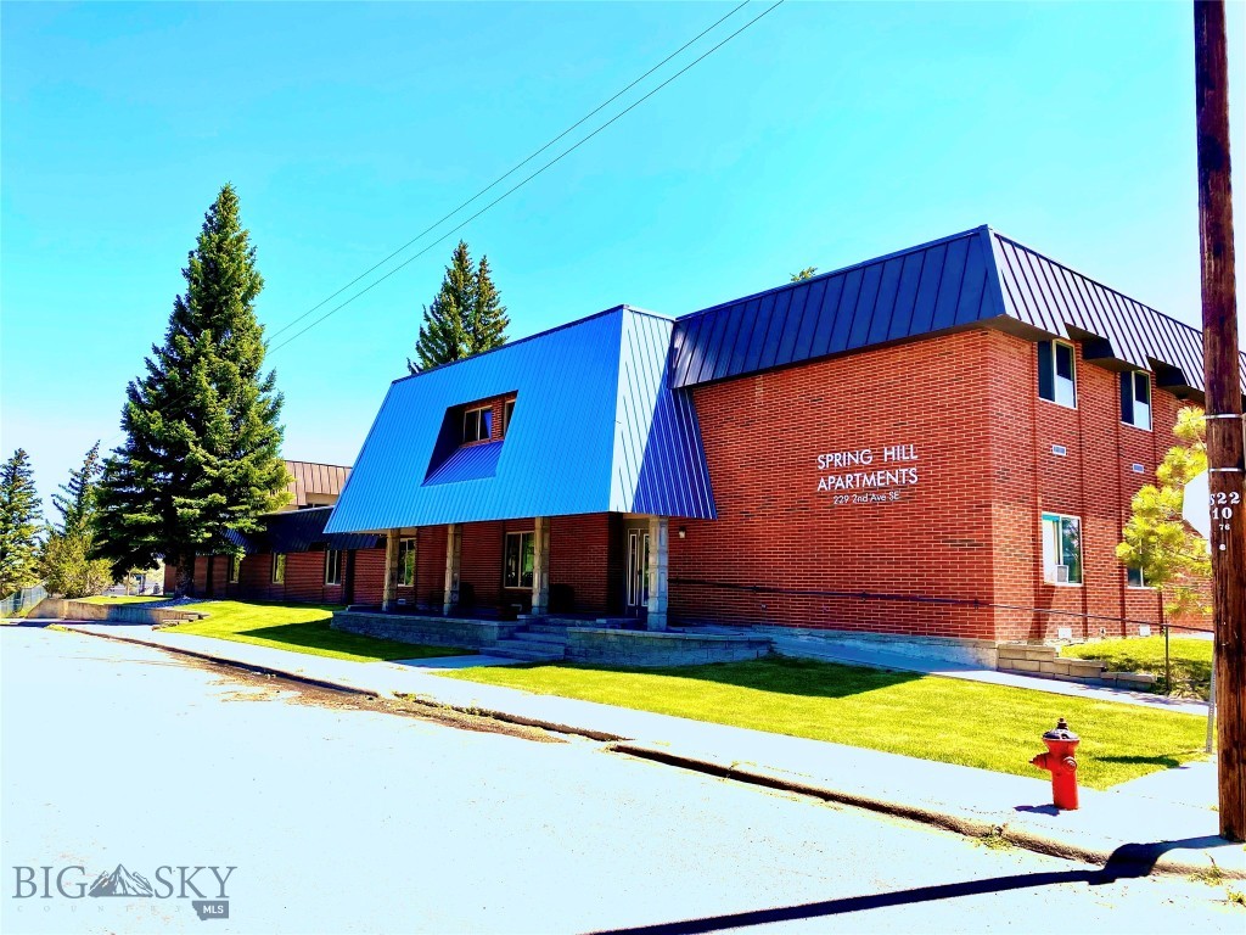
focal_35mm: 26
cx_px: 623
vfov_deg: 53.1
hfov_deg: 67.3
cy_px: 468
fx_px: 936
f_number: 1.8
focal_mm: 4.25
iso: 32
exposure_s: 1/2141
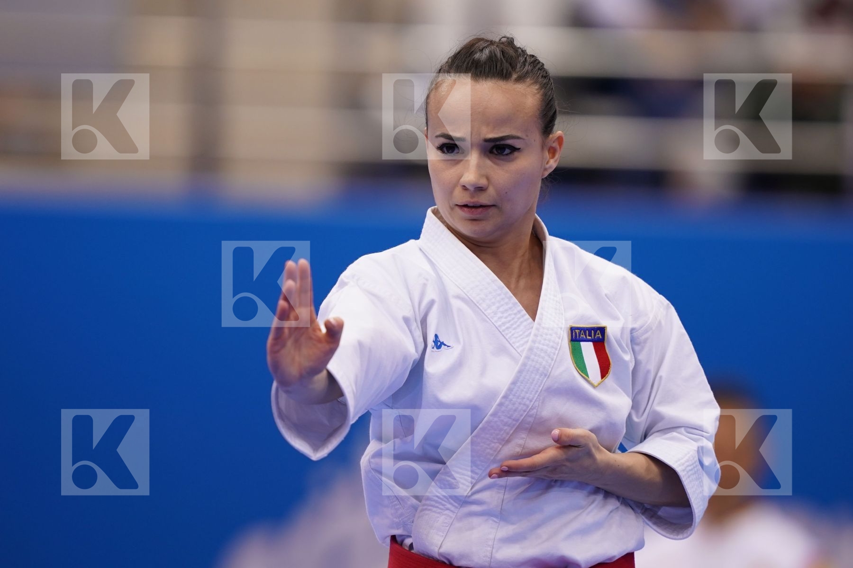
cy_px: 284
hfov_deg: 3.4
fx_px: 14216
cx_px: 426
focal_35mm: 600
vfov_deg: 2.3
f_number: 2.8
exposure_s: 1/500
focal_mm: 400
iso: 640
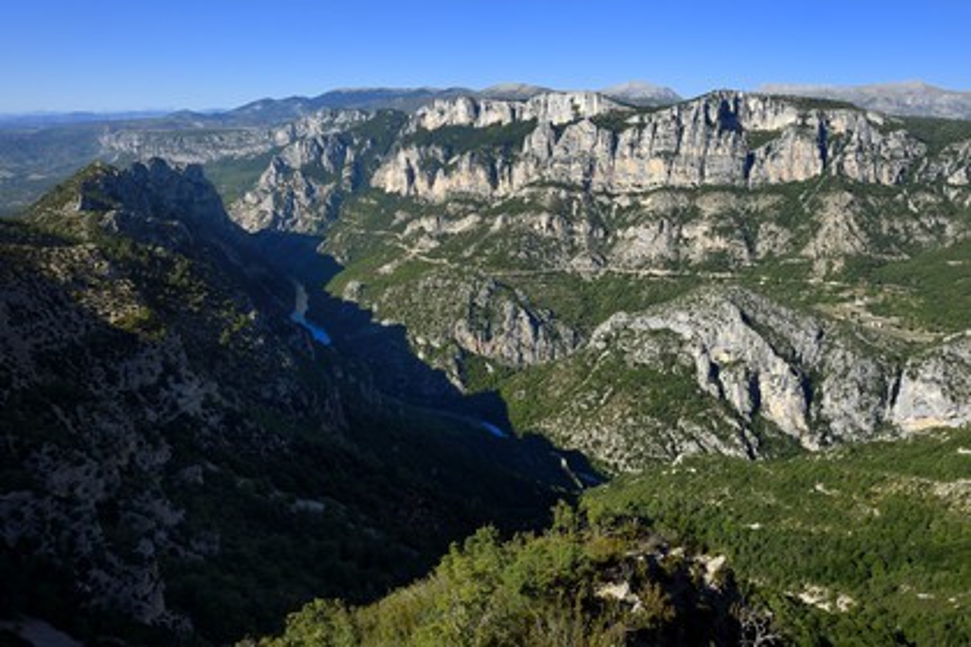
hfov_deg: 73.7
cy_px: 324
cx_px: 486
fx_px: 647
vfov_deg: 53.1
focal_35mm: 24
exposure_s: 1/160
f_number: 13
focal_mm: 24
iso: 200
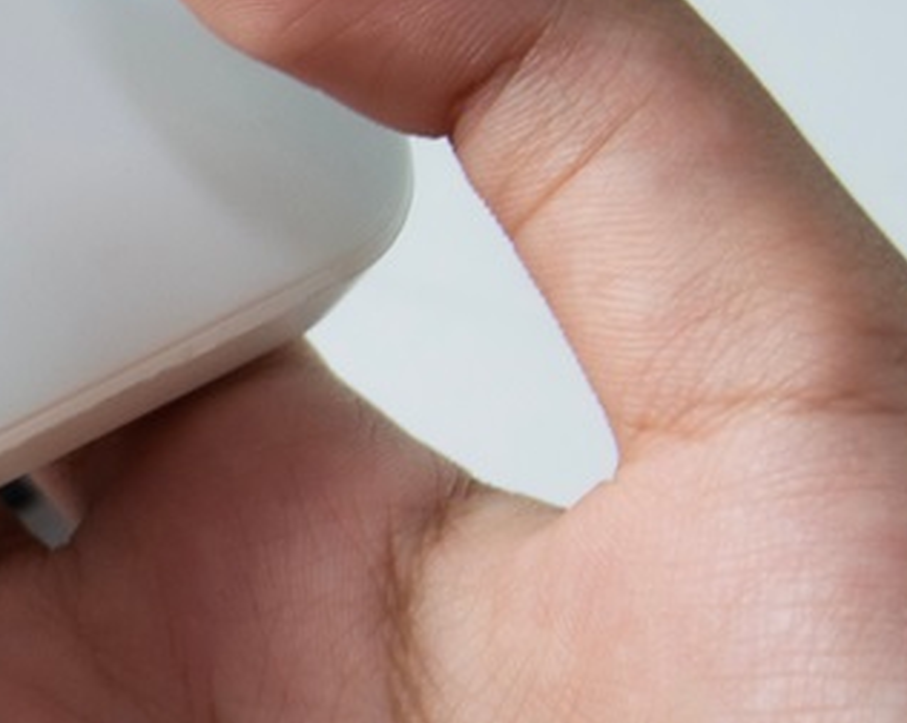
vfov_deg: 3.9
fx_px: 10563
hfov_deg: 4.8
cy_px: 580
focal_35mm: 394
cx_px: -1019
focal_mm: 52
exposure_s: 1/25
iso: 200
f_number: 5.6
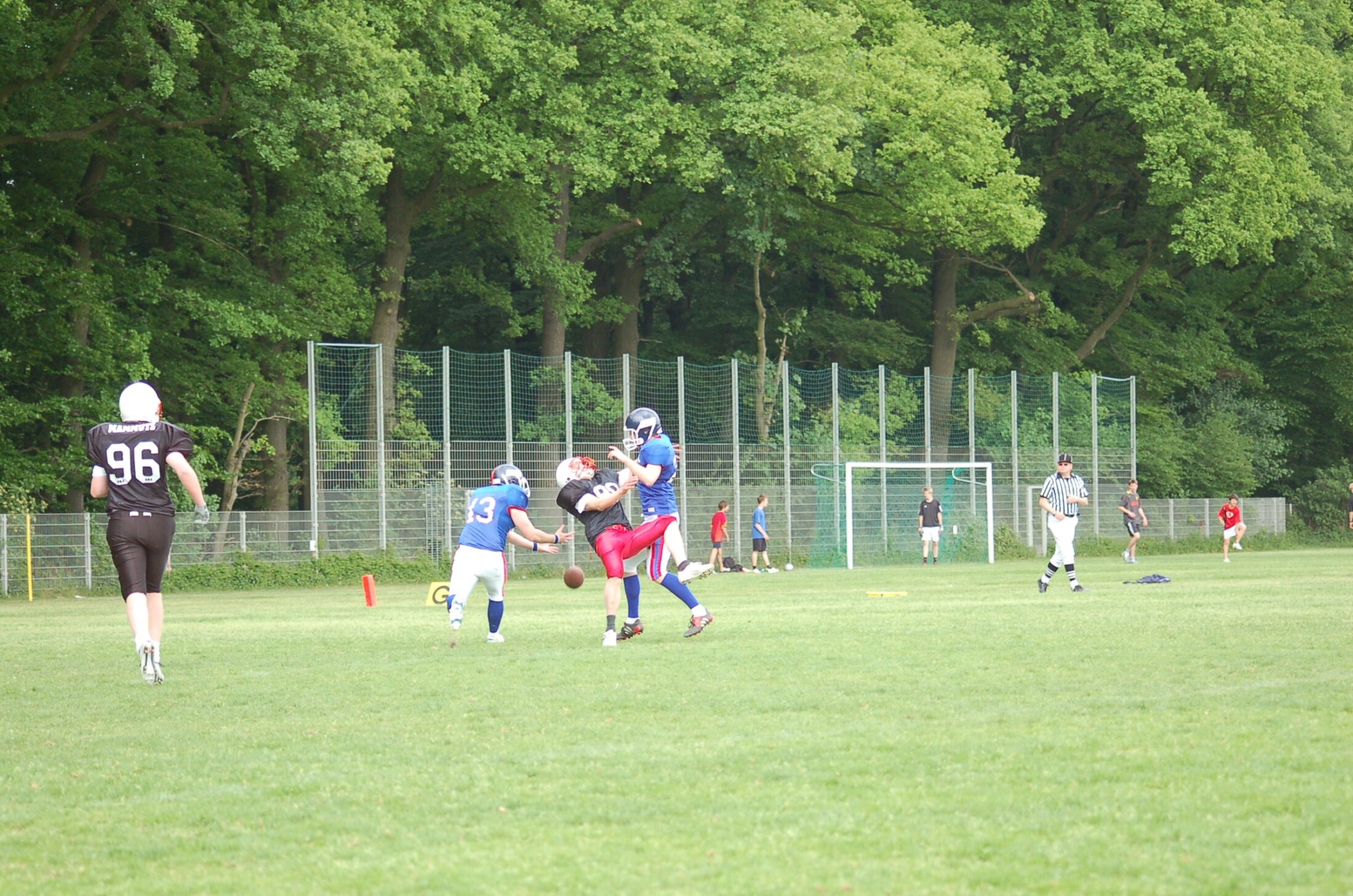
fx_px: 4614
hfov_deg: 16.7
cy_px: 448
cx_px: 676
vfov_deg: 11.1
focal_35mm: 123
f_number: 4
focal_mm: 82
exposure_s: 1/500
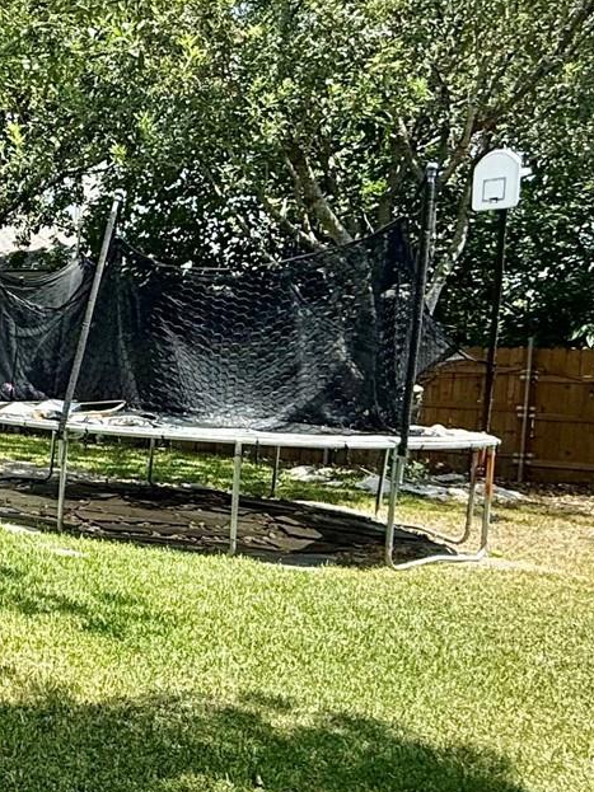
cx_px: -357
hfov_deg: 23.4
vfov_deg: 41.2
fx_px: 1053
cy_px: 402
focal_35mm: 46
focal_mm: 2.22
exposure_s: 1/1189
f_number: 2.2
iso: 64
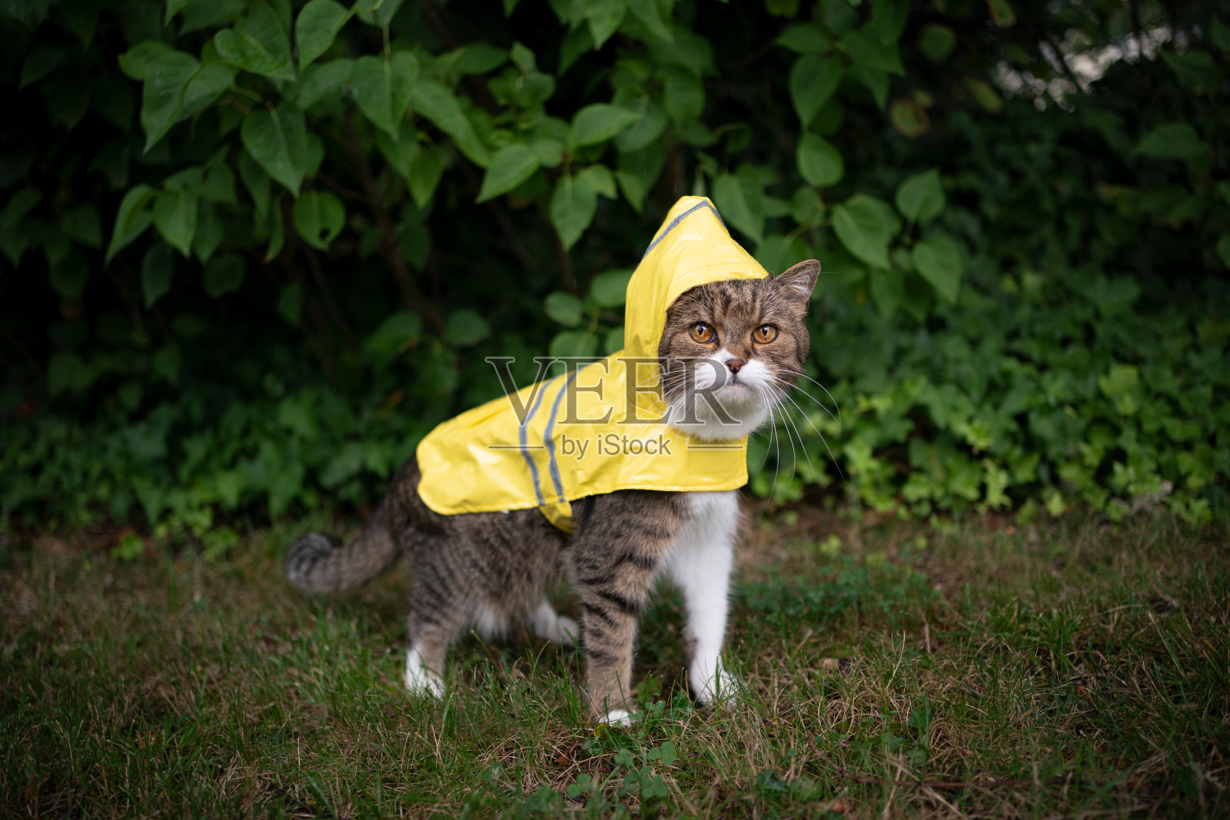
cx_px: 615
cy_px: 410
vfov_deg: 37.9
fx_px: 1196
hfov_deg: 54.4
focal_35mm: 35
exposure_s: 1/500
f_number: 2.2
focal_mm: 35
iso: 200
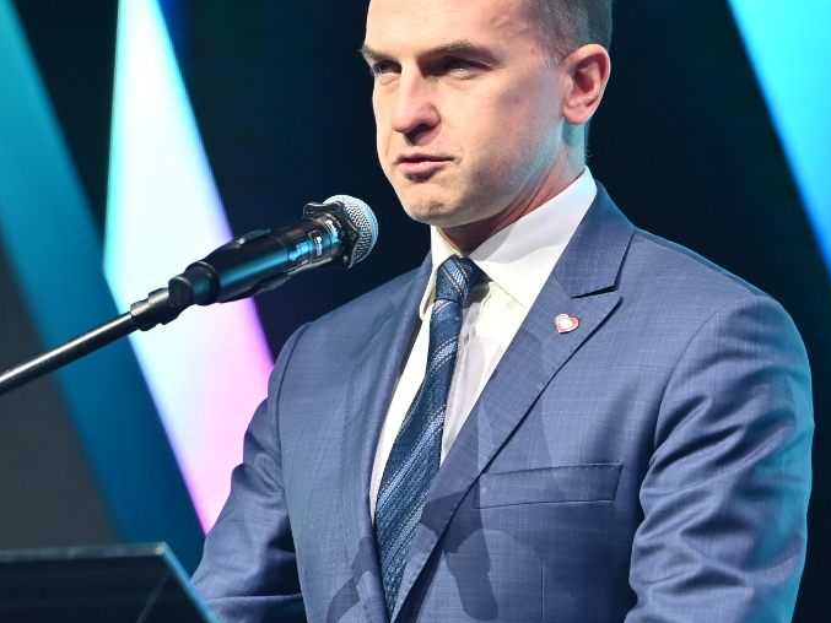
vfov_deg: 3.6
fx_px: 9940
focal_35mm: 414
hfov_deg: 4.8
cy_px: 426
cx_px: 168
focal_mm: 180
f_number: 2.8
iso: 720
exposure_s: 1/200
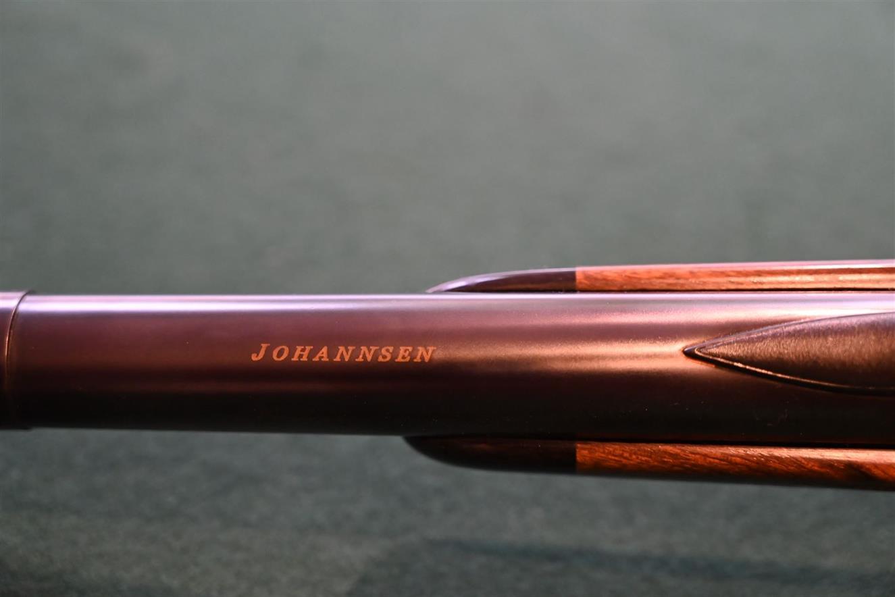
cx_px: 448
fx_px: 1467
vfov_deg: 23.0
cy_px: 298
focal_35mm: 59
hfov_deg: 33.9
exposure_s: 1/125
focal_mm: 59
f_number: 4
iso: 2500
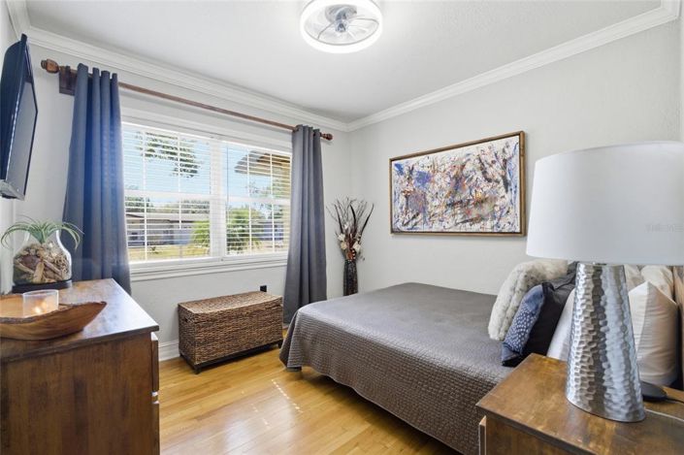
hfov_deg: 100.4
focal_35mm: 15
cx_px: 342
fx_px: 285
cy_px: 228
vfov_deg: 77.2
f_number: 9
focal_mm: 10
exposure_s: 1/30
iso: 200
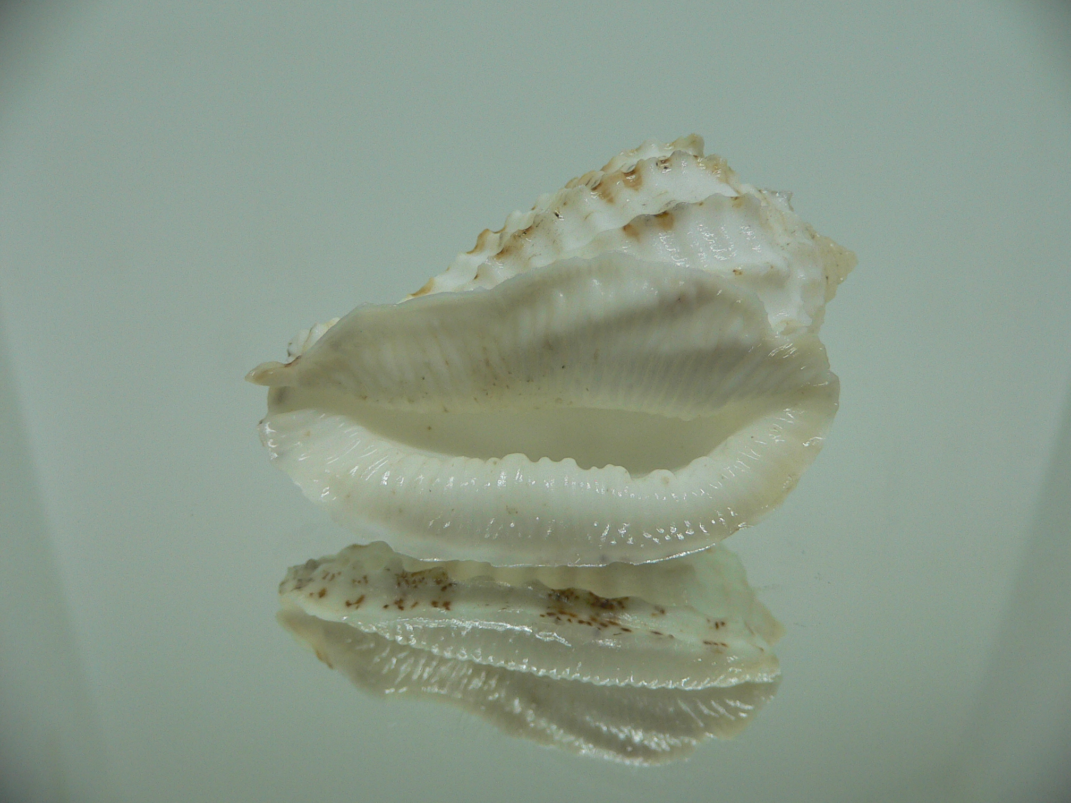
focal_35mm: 35
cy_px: 402
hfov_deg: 52.6
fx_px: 1083
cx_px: 536
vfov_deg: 40.7
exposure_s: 1/60
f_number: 2.8
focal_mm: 4.6
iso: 100
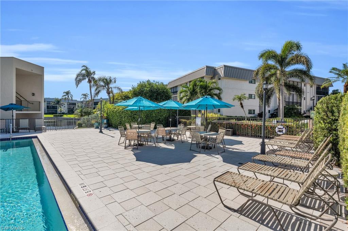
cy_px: 116
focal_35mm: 16
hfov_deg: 96.8
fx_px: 155
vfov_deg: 73.7
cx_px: 174
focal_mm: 16
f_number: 9
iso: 200
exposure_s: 1/800
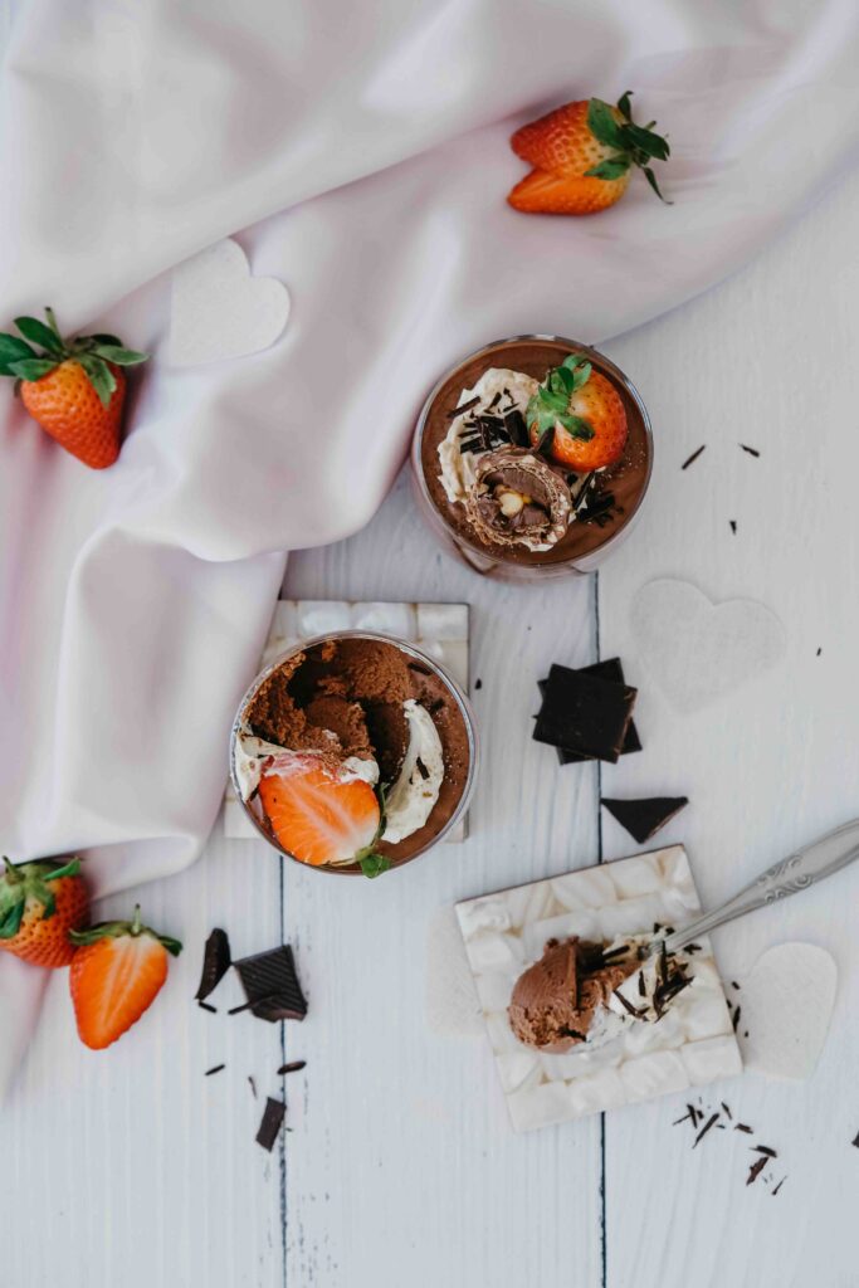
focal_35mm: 59
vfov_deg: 33.9
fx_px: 2111
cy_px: 644
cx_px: 430
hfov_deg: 23.0
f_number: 3.6
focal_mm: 39
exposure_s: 1/60
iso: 400
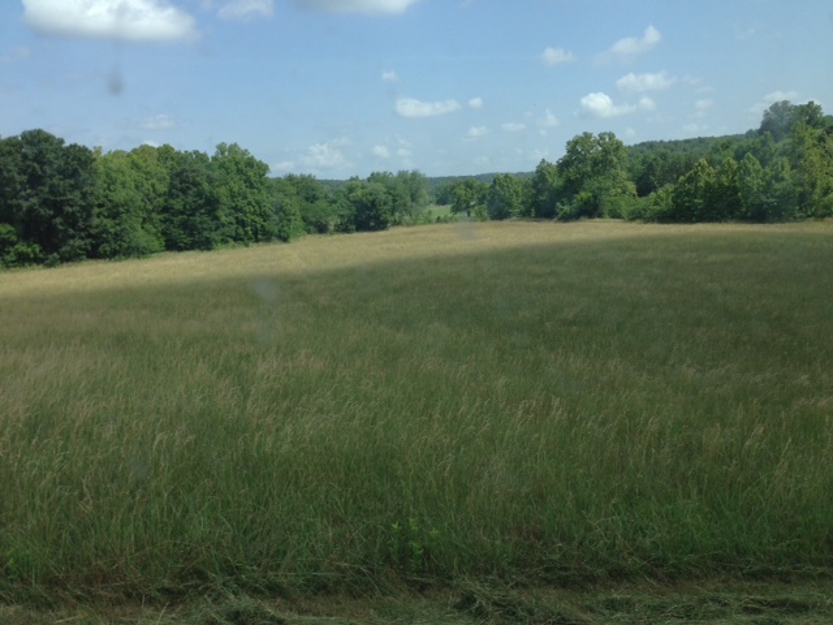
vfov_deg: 42.9
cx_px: 416
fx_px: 794
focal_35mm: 33
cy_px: 312
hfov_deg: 55.4
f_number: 2.4
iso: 50
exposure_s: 1/985
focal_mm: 4.12
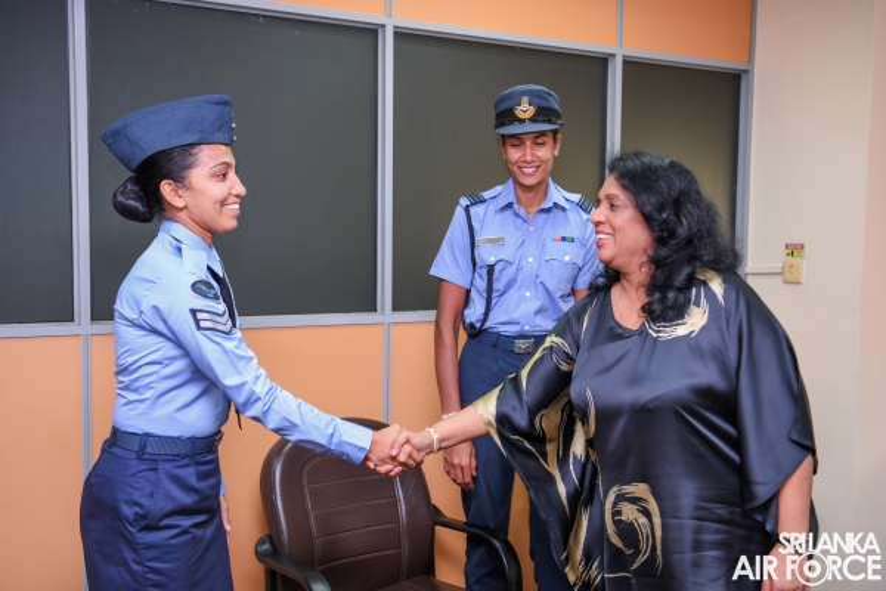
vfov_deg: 35.1
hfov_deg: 50.7
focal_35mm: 38
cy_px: 296
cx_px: 443
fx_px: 935
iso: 1000
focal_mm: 38
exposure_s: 1/125
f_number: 2.8
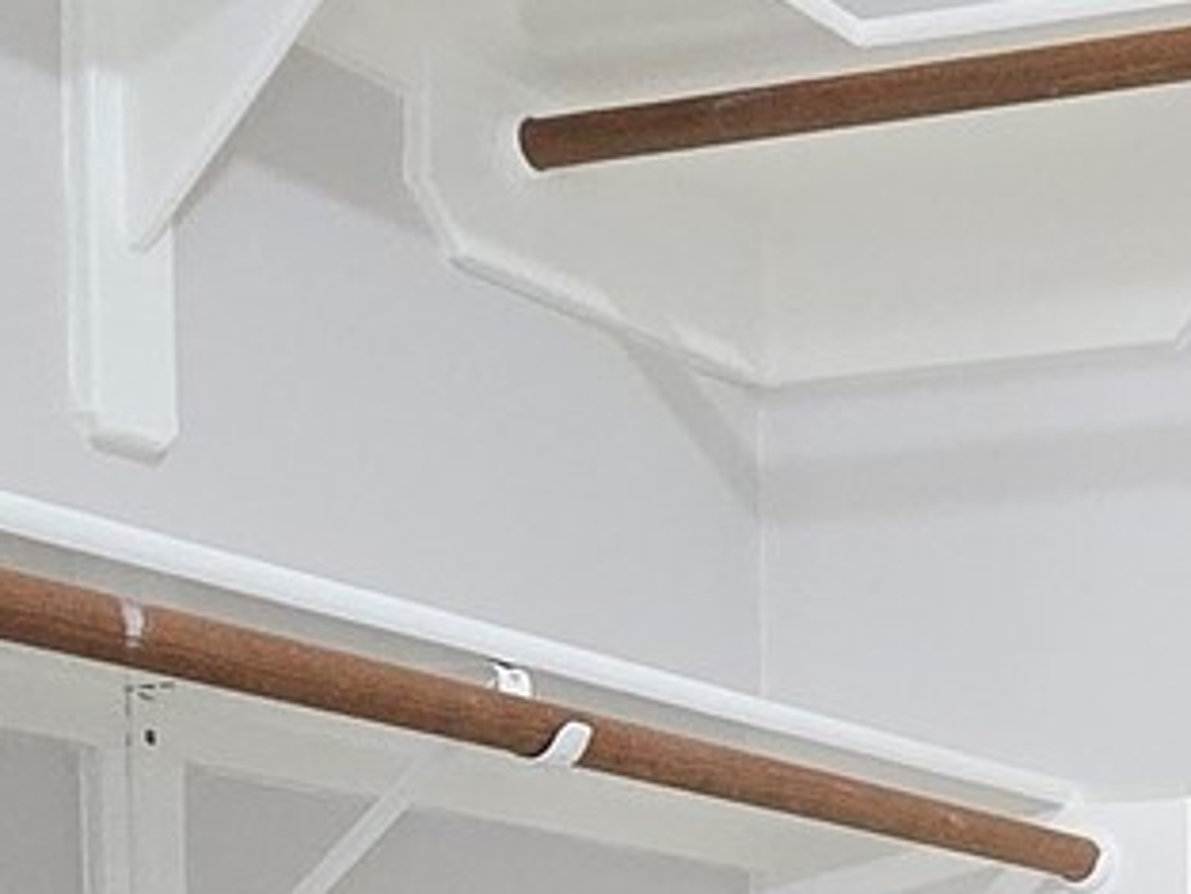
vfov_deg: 16.0
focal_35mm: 85
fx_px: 2926
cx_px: 1724
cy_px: 1324
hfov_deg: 20.2
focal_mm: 2.2
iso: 500
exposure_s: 1/60
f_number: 2.2
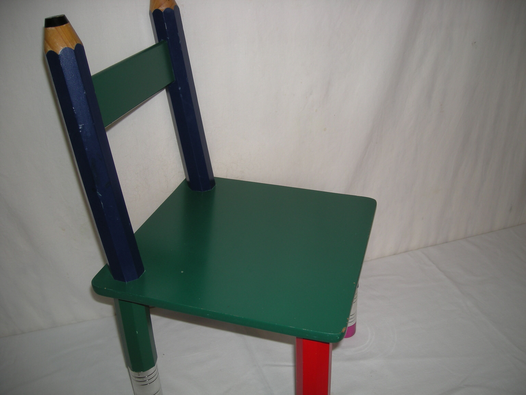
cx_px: 263
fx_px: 532
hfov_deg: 52.6
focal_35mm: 35
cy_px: 198
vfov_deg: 40.7
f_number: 2.8
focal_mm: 5.7
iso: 50
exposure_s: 1/45.5
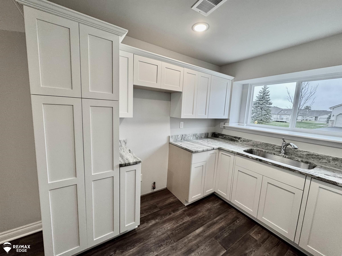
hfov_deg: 102.1
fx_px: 138
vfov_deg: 85.7
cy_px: 128
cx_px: 171
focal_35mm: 14
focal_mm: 2.22
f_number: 2.2
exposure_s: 1/120
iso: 125
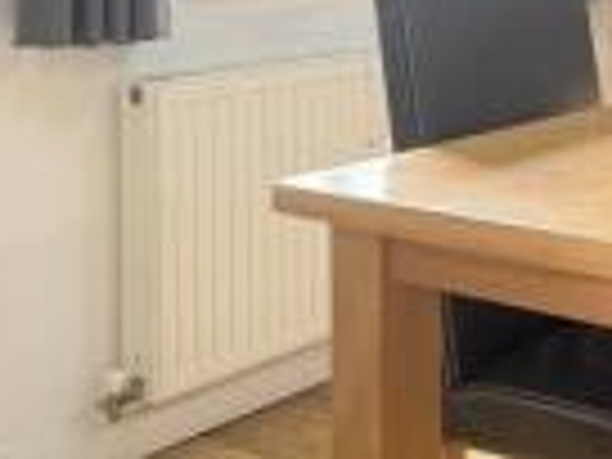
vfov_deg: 22.7
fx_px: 1061
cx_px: 925
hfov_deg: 24.7
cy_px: -70
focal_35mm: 60
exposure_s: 1/60
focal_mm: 2.22
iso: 800
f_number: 2.2
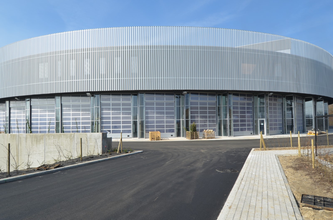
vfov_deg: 59.2
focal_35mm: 21
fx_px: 194
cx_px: 161
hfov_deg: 81.3
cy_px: 118
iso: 100
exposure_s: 1/250
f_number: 8
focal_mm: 12
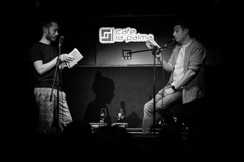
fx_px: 691
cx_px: 122
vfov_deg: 13.4
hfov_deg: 20.0
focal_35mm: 102
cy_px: 81
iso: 2000
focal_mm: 68
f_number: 2.8
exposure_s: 1/50
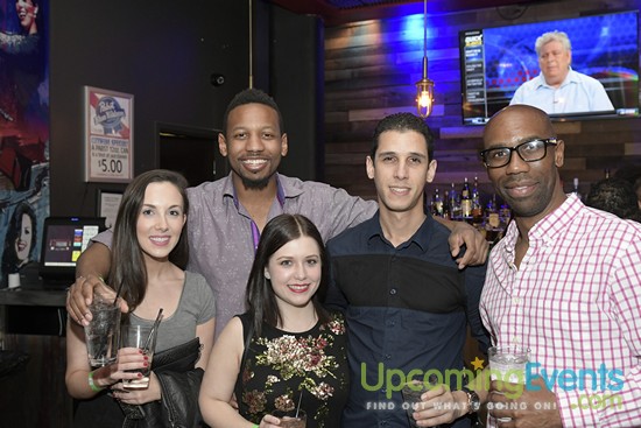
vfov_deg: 33.0
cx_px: 320
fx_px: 721
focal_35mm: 40
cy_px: 214
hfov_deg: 47.9
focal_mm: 27
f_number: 4
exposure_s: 1/100
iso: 2000
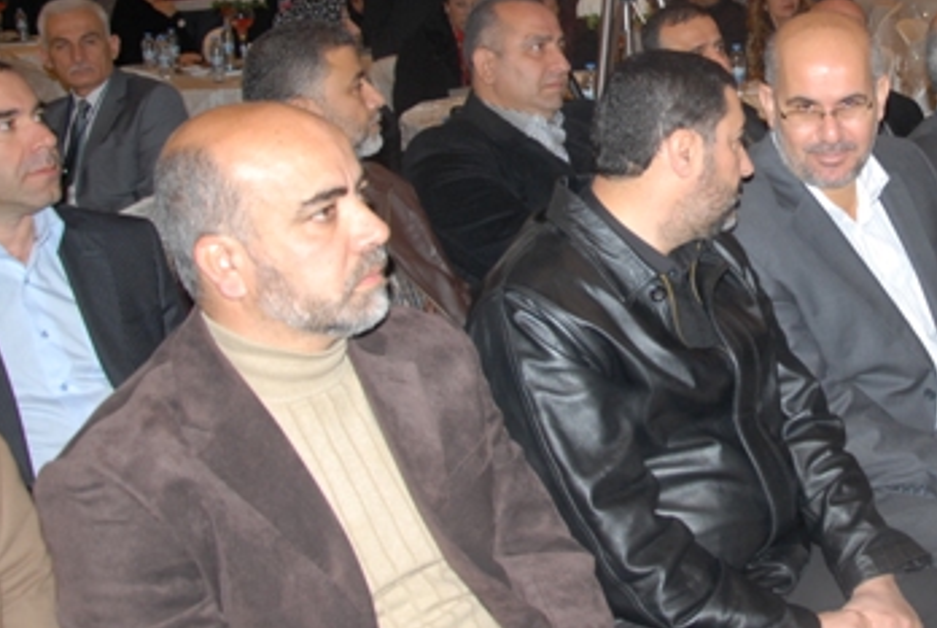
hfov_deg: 32.9
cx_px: 829
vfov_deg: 23.3
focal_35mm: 58
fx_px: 1509
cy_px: 170
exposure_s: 1/60
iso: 400
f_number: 4
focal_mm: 21
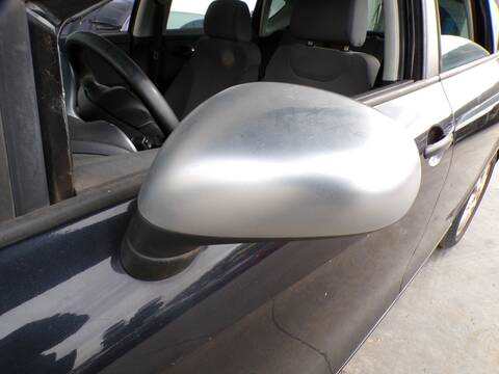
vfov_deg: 56.8
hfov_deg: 71.6
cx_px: 250
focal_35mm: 24
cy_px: 187
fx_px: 346
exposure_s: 1/100
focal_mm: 4.3
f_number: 4.4
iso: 100
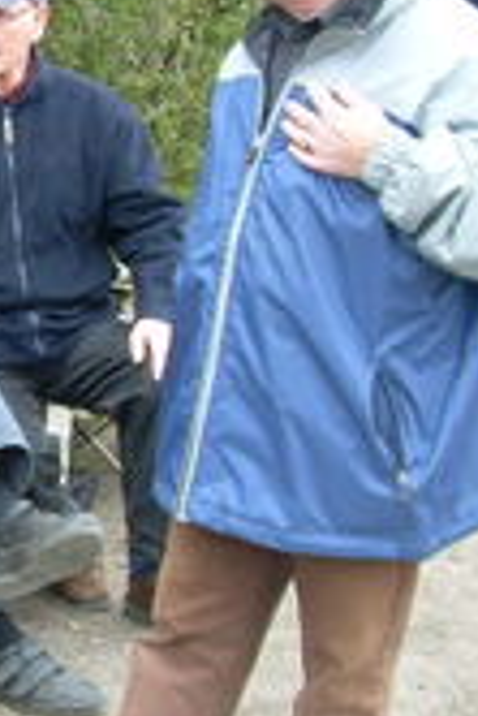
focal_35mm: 114
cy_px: 259
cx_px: -237
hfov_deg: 11.5
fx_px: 2266
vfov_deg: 17.9
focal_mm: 6.3
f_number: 2.8
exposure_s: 1/32.7
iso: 50
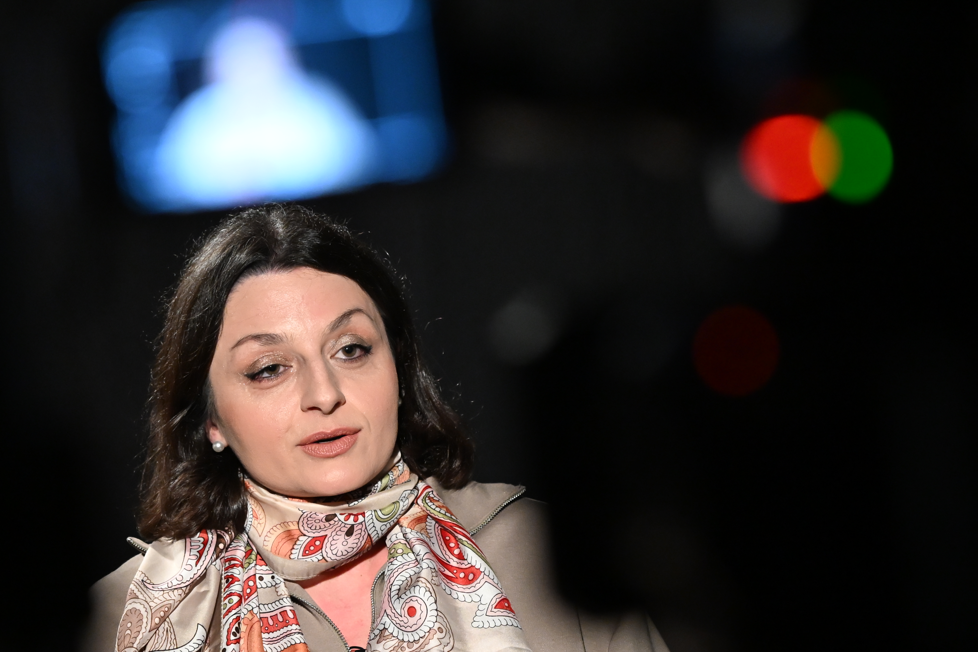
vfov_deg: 7.6
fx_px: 4890
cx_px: 489
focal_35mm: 180
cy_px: 326
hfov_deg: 11.4
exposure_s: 1/125
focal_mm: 120
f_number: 4
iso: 5000
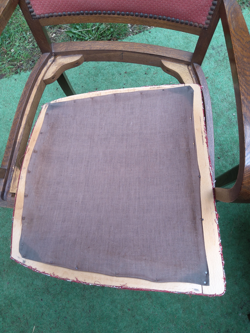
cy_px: 166
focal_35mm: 26
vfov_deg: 67.3
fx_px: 250
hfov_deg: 53.1
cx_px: 125
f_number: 2
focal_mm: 3.08
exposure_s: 1/100
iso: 50
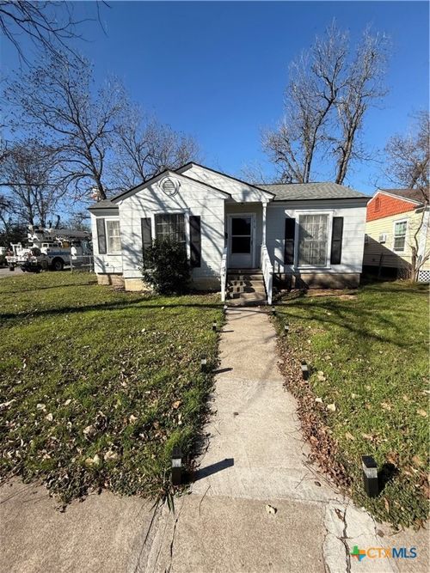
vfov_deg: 102.1
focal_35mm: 14
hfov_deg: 85.7
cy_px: 286
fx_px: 232
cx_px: 215
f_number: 2.2
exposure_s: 1/1656
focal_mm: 2.22
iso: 50
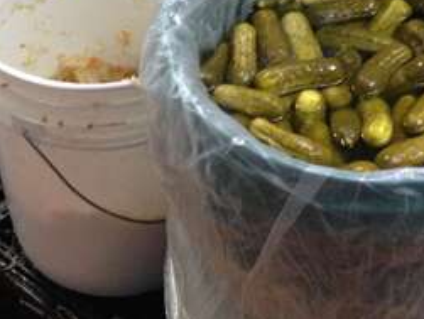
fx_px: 1288
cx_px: 188
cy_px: -30
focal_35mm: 105
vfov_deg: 13.8
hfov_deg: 18.7
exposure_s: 1/20
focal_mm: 4.12
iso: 200
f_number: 2.4
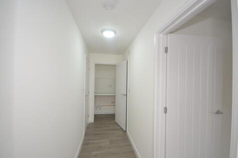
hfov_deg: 100.4
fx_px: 99
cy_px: 79
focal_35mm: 15
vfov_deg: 77.3
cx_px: 119
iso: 200
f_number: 4.5
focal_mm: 10
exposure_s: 1/80
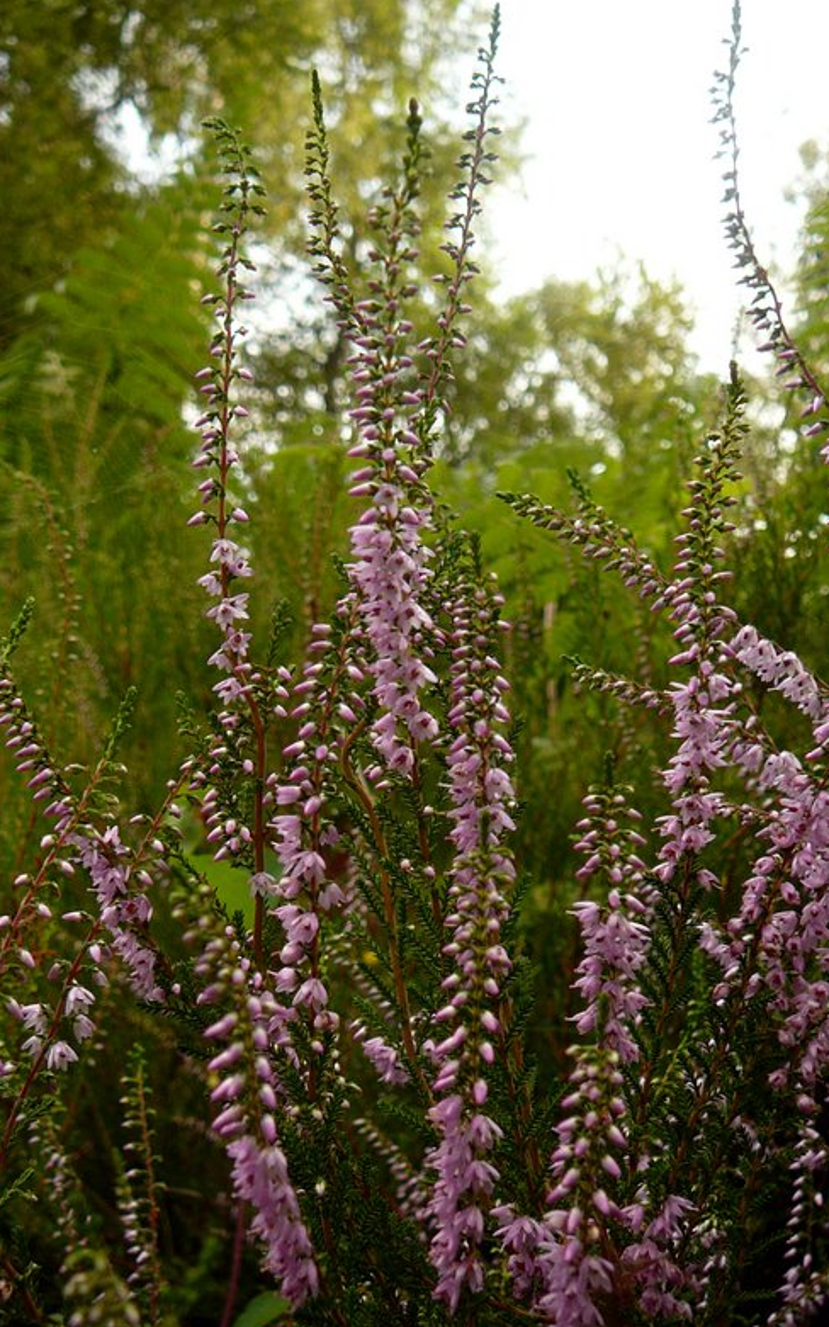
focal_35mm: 38
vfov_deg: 51.5
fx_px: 1374
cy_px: 668
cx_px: 357
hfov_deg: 33.5
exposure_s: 1/125
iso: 80
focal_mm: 5.2
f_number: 2.8
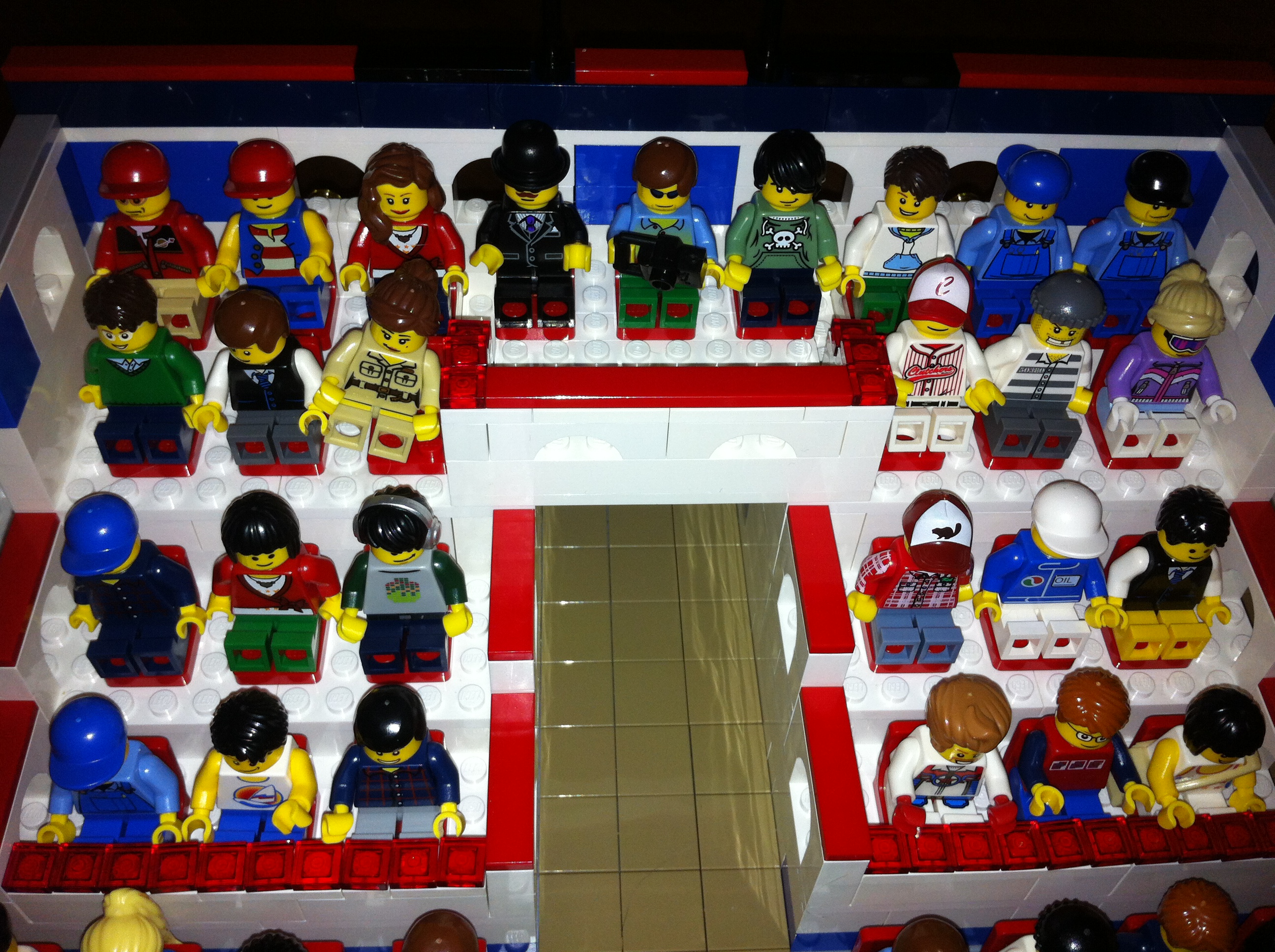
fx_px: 1287
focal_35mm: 35
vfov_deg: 40.6
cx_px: 638
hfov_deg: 52.7
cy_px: 476
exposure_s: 1/53
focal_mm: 3.85
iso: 80
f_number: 2.8
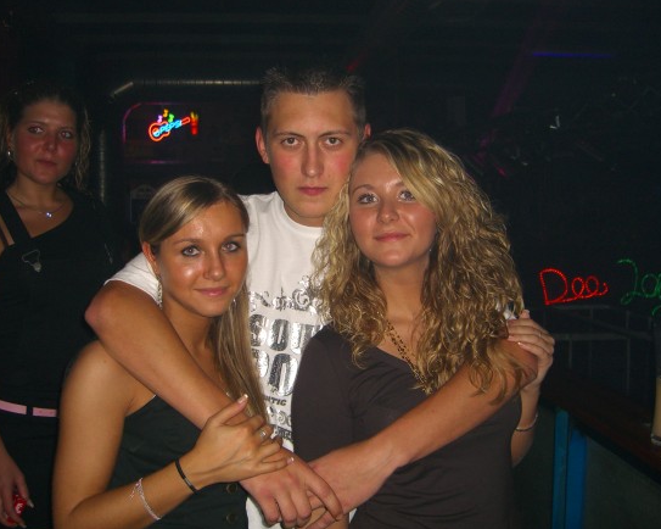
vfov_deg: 36.5
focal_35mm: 41
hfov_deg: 44.8
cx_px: 314
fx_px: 802
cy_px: 262
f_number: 2.8
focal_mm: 7.9
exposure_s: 1/60
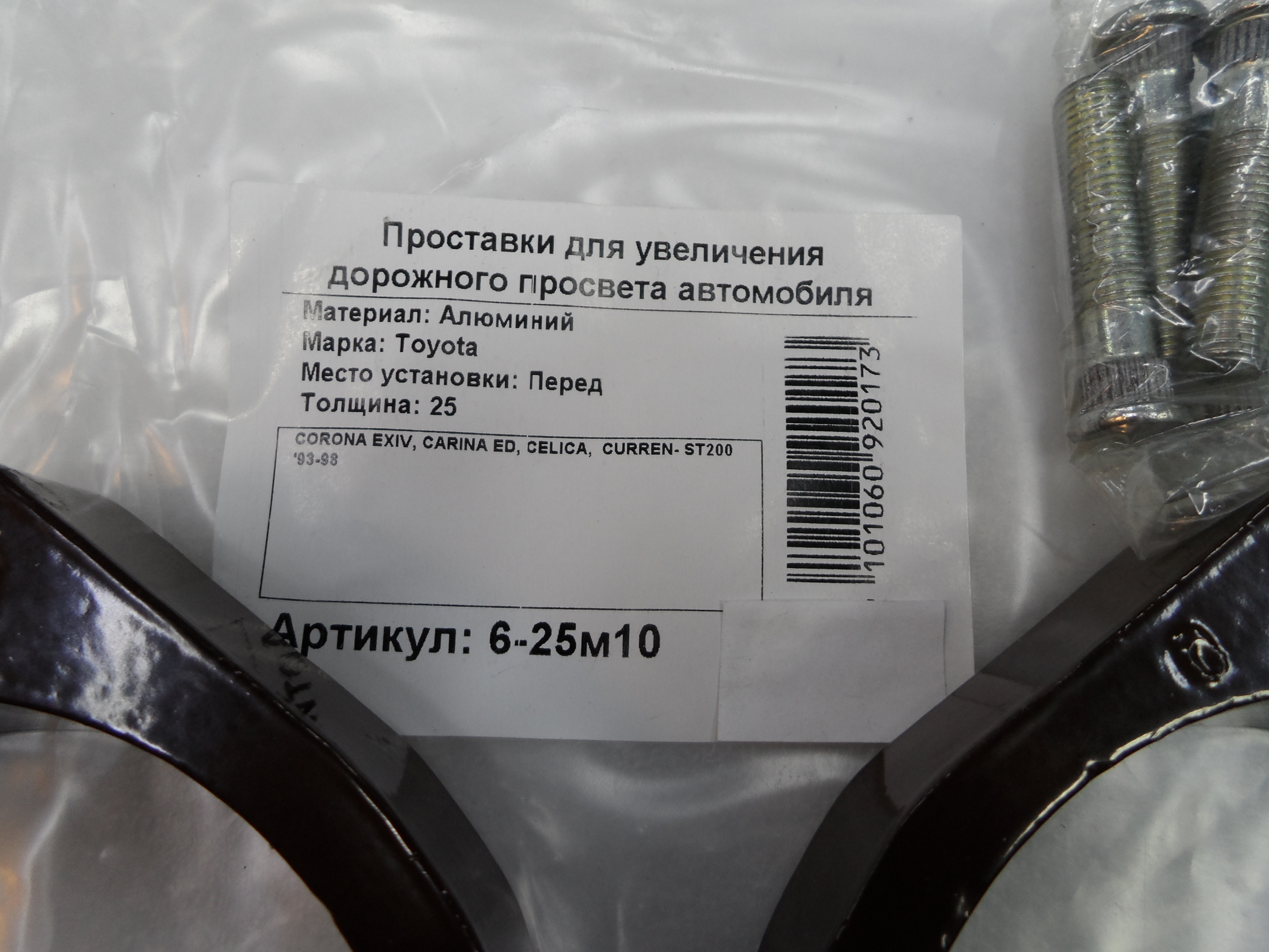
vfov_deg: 54.9
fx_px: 916
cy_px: 476
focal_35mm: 25
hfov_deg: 69.4
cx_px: 634
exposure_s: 1/30
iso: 80
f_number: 2.5
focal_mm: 4.5
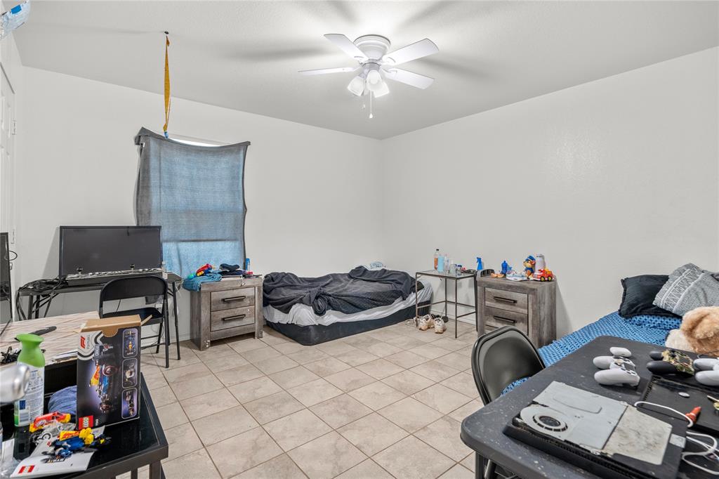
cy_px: 240
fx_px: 339
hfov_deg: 93.3
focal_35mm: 17
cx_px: 360
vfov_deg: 70.4
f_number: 7.1
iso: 400
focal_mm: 17
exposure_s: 1.6
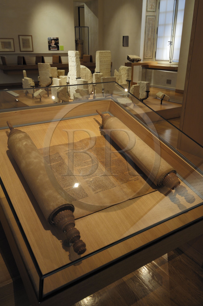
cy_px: 153
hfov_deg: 43.5
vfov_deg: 62.0
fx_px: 255
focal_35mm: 30
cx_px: 102
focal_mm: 20
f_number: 8
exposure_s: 1/1.25
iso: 100
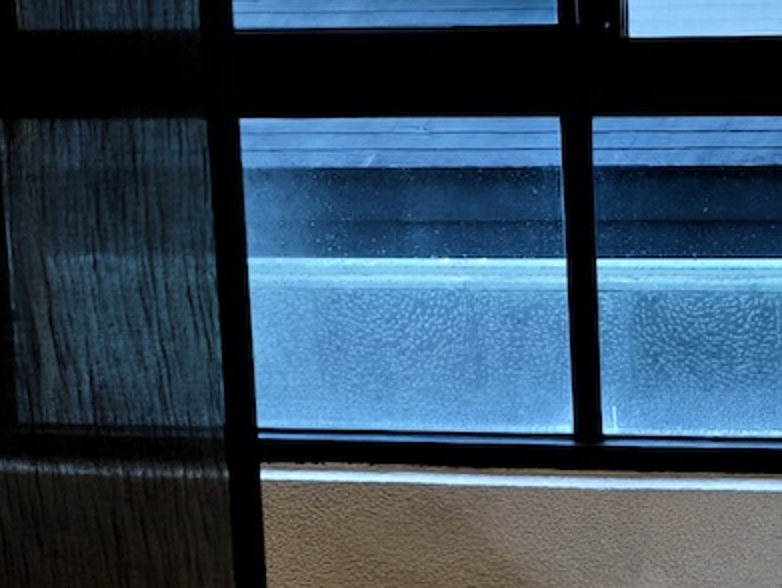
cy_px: 510
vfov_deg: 10.5
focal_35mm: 141
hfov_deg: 13.7
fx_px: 3188
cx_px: 828
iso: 1423
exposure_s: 1/14.3
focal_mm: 6.54
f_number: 1.57
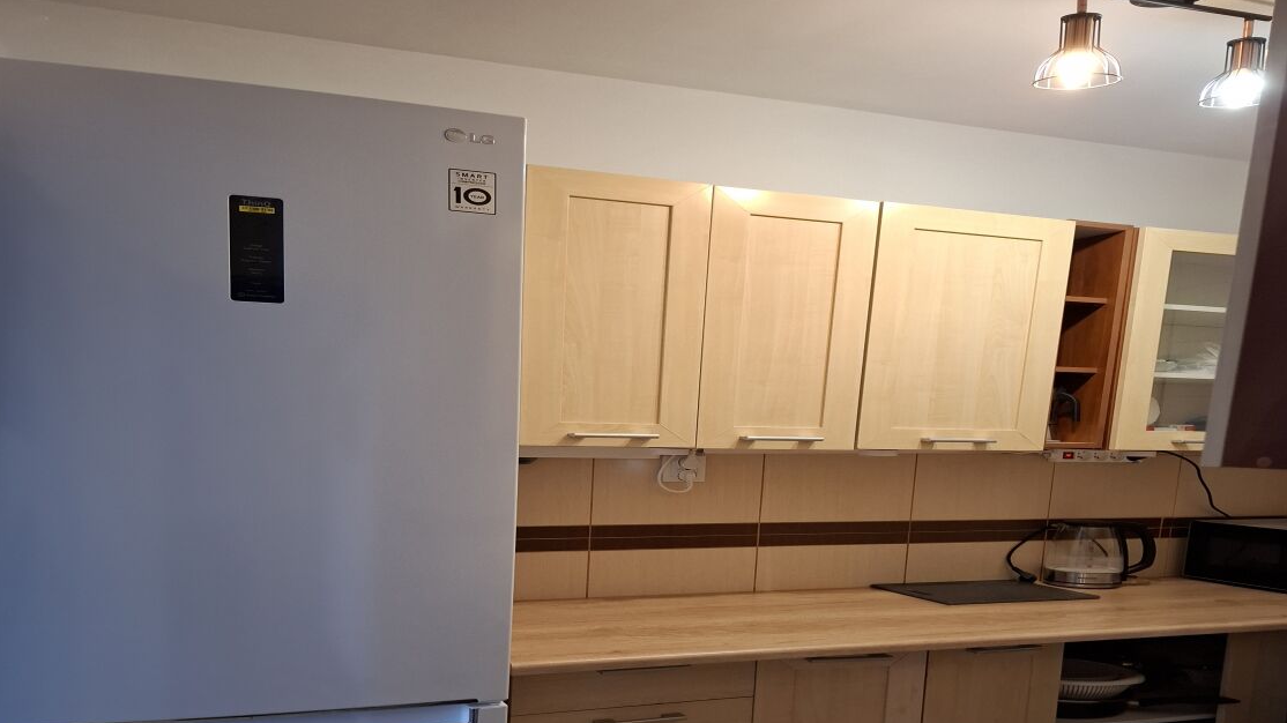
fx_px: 921
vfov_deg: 41.9
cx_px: 687
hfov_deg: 69.8
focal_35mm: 27
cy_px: 516
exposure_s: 1/50
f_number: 1.8
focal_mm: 5.54
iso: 250
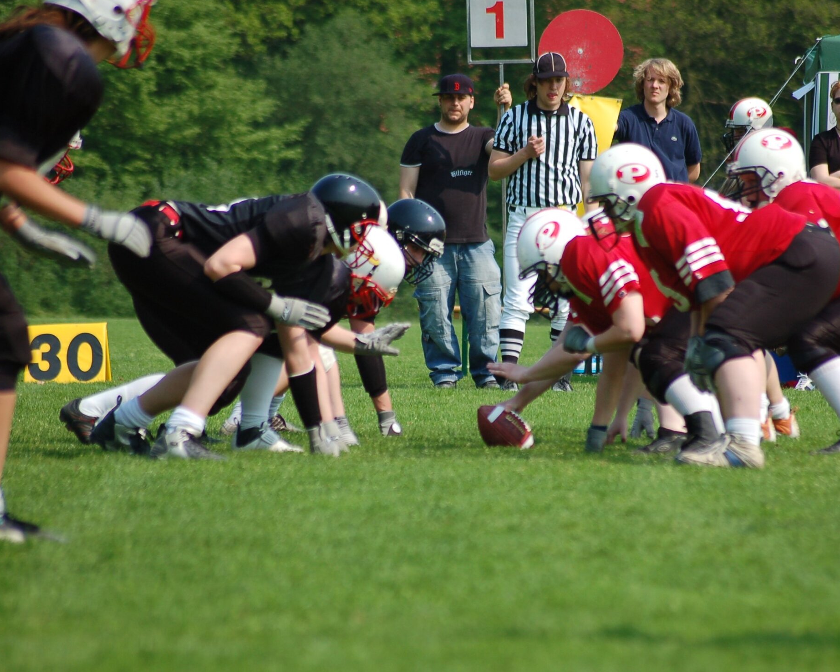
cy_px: 336
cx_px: 506
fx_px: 9299
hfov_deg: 5.2
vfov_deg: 4.1
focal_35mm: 374
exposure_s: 1/1000
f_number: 5.3
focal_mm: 220
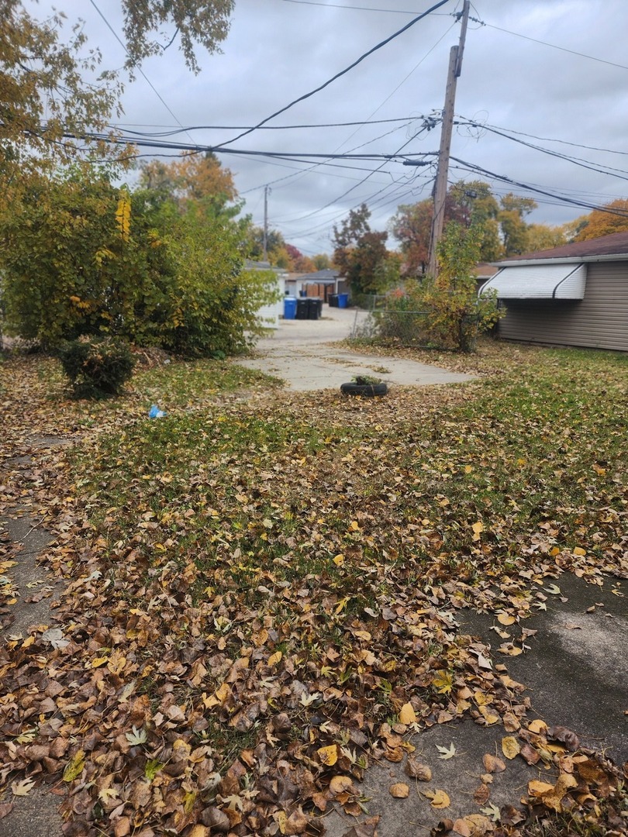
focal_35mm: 23
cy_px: 418
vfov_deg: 73.9
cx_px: 314
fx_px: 556
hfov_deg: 58.9
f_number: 1.8
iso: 12
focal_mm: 6.4
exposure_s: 1/294
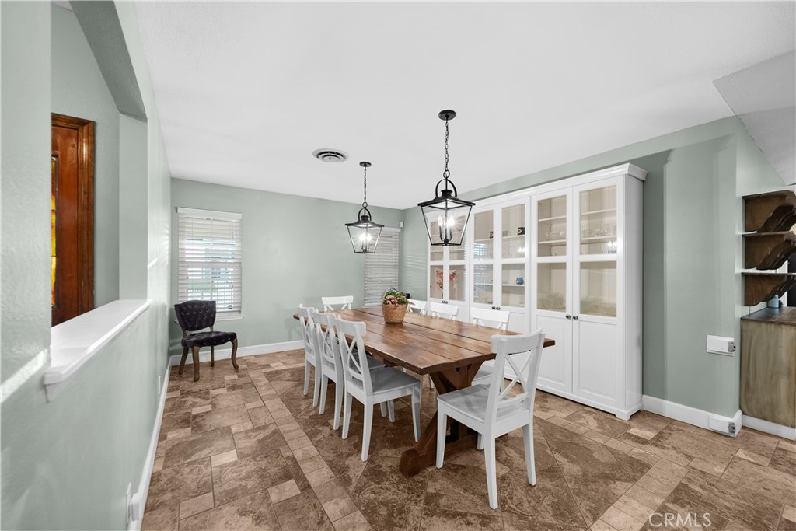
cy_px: 266
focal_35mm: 13
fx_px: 287
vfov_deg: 85.4
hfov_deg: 108.3
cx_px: 398
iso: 200
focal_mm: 13
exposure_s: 3.2
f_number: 10
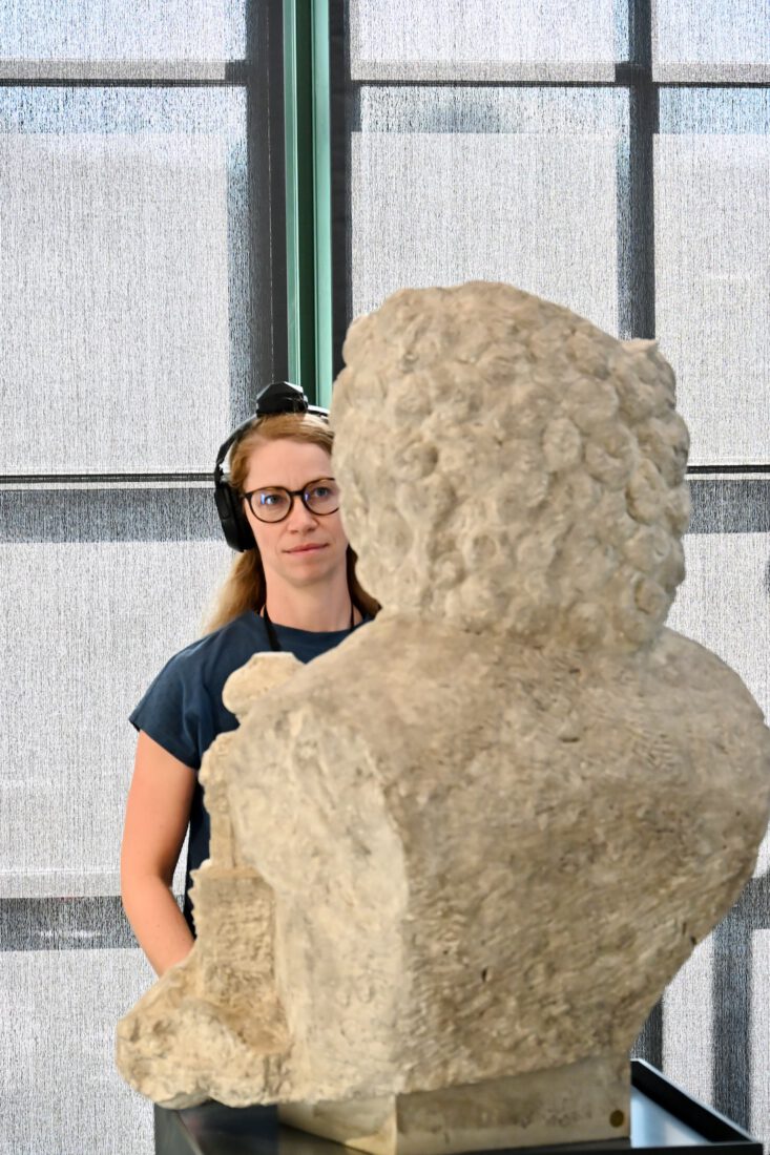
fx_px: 3530
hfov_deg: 12.4
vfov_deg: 18.6
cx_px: 385
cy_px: 578
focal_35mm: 110
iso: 6400
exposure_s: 1/50
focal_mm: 110
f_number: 6.3
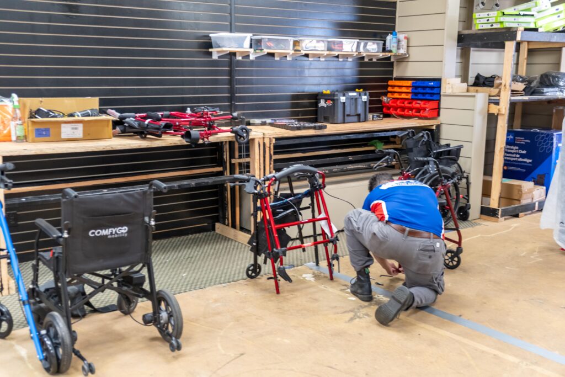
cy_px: 188
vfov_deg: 33.4
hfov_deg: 48.5
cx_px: 282
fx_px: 628
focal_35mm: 40
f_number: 3.2
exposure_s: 1/60
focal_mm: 26.5
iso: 2000
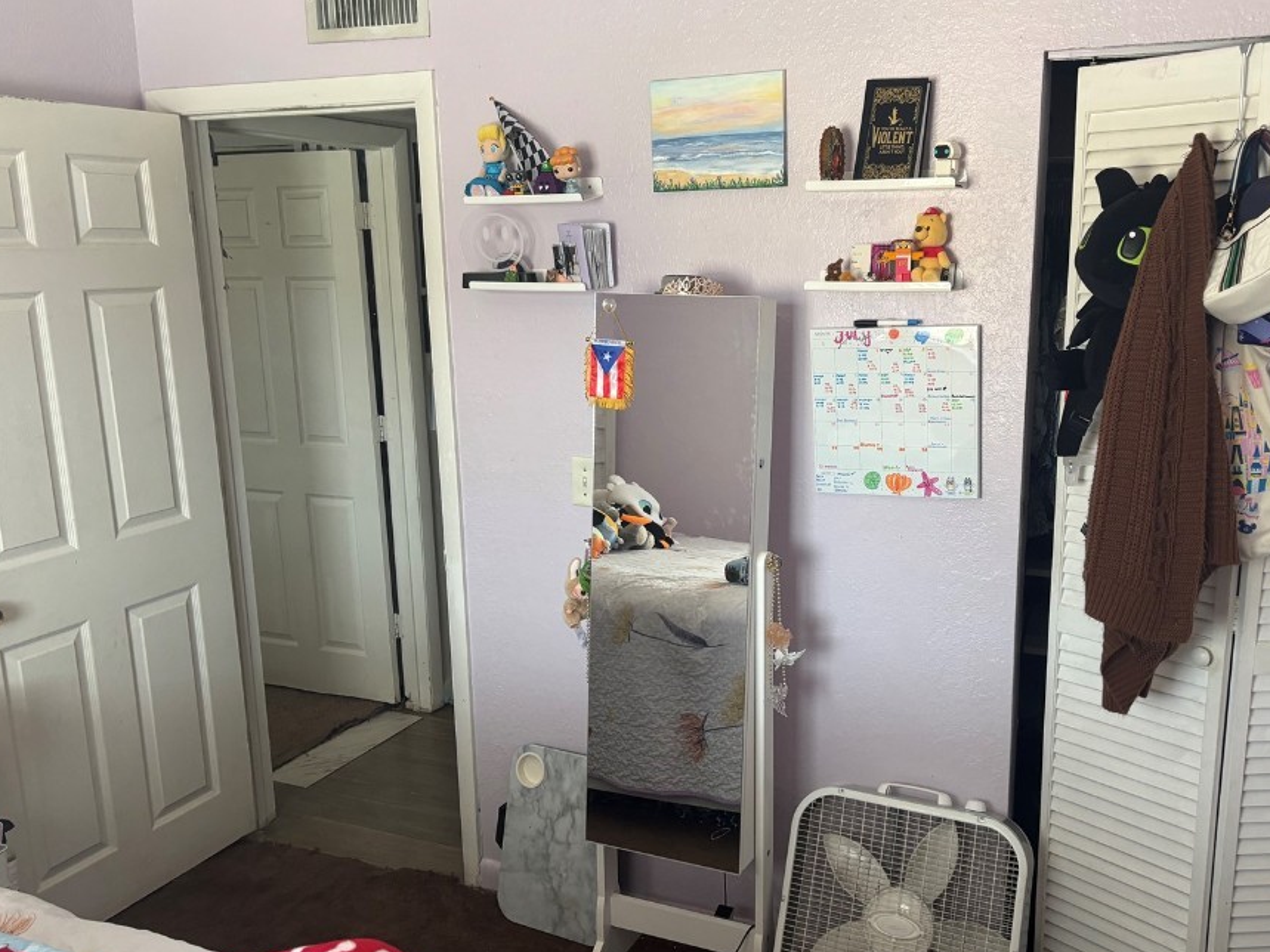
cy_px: 495
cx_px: 742
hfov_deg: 58.0
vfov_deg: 45.4
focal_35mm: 31
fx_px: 1137
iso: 160
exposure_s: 1/60
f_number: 1.6
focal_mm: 5.96
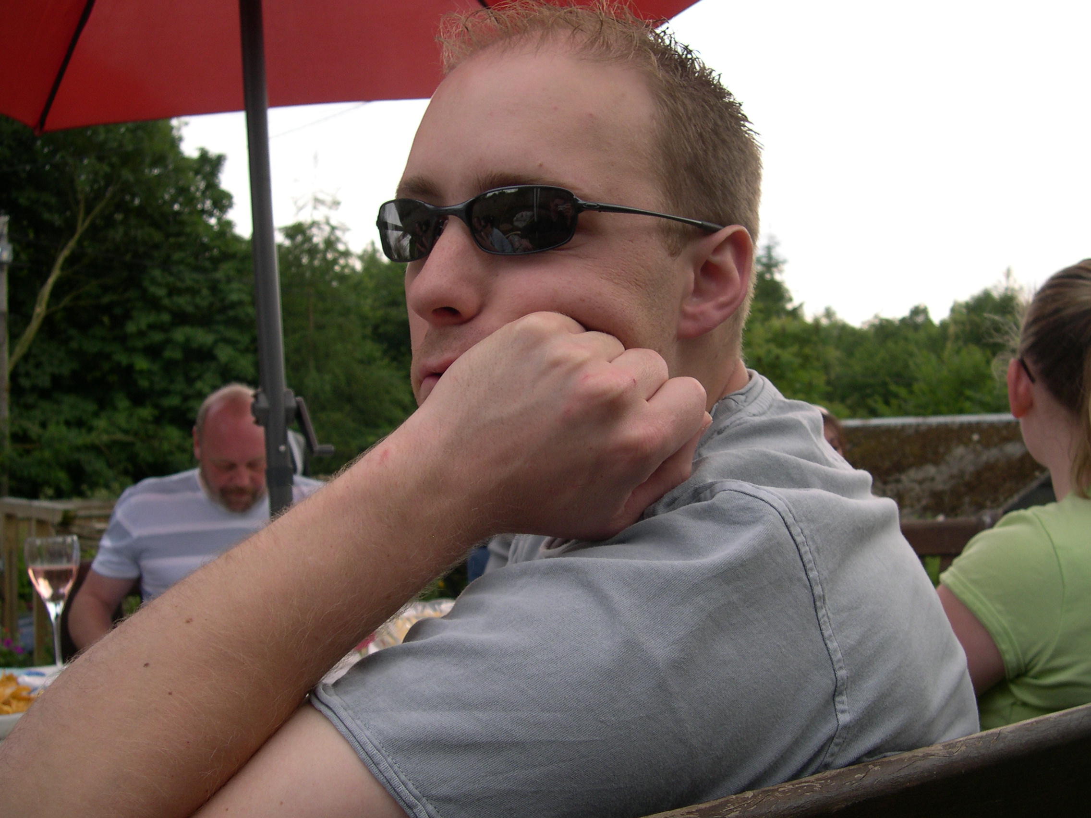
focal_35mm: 38
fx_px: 1198
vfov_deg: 37.7
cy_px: 409
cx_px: 546
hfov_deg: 49.0
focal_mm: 8
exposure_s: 1/522
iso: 100
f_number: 2.8
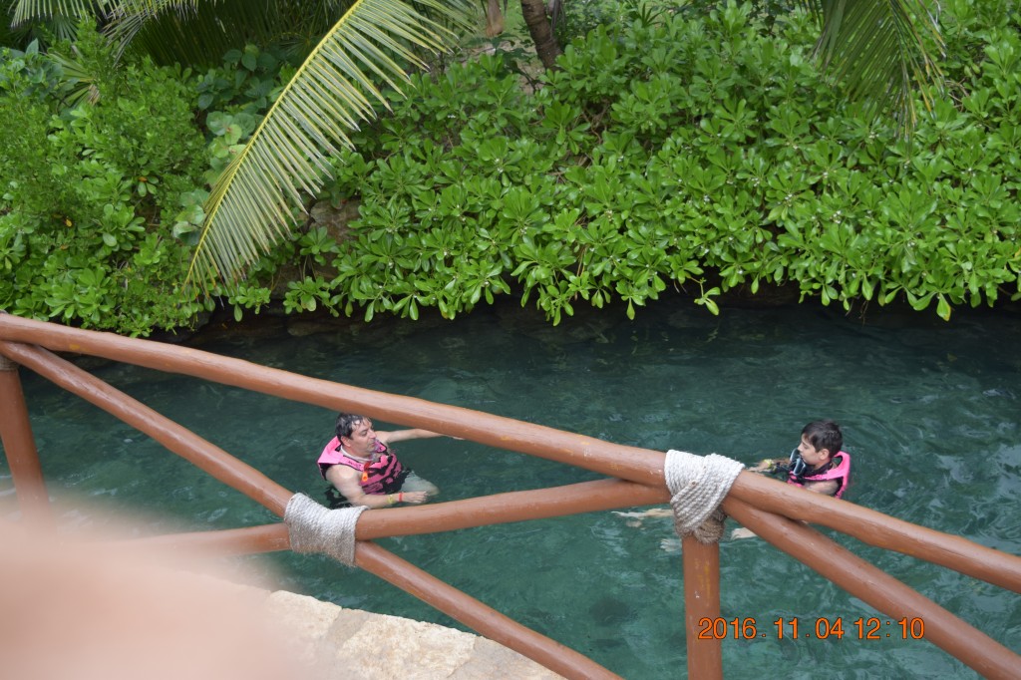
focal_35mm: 45
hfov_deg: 43.6
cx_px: 510
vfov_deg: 29.8
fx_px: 1276
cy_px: 340
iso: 200
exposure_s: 1/400
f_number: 4.2
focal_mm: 30
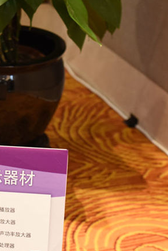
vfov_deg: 16.3
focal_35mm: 123
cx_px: -51
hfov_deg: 10.9
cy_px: 246
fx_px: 860
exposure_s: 1/125
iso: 800
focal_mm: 40
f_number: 2
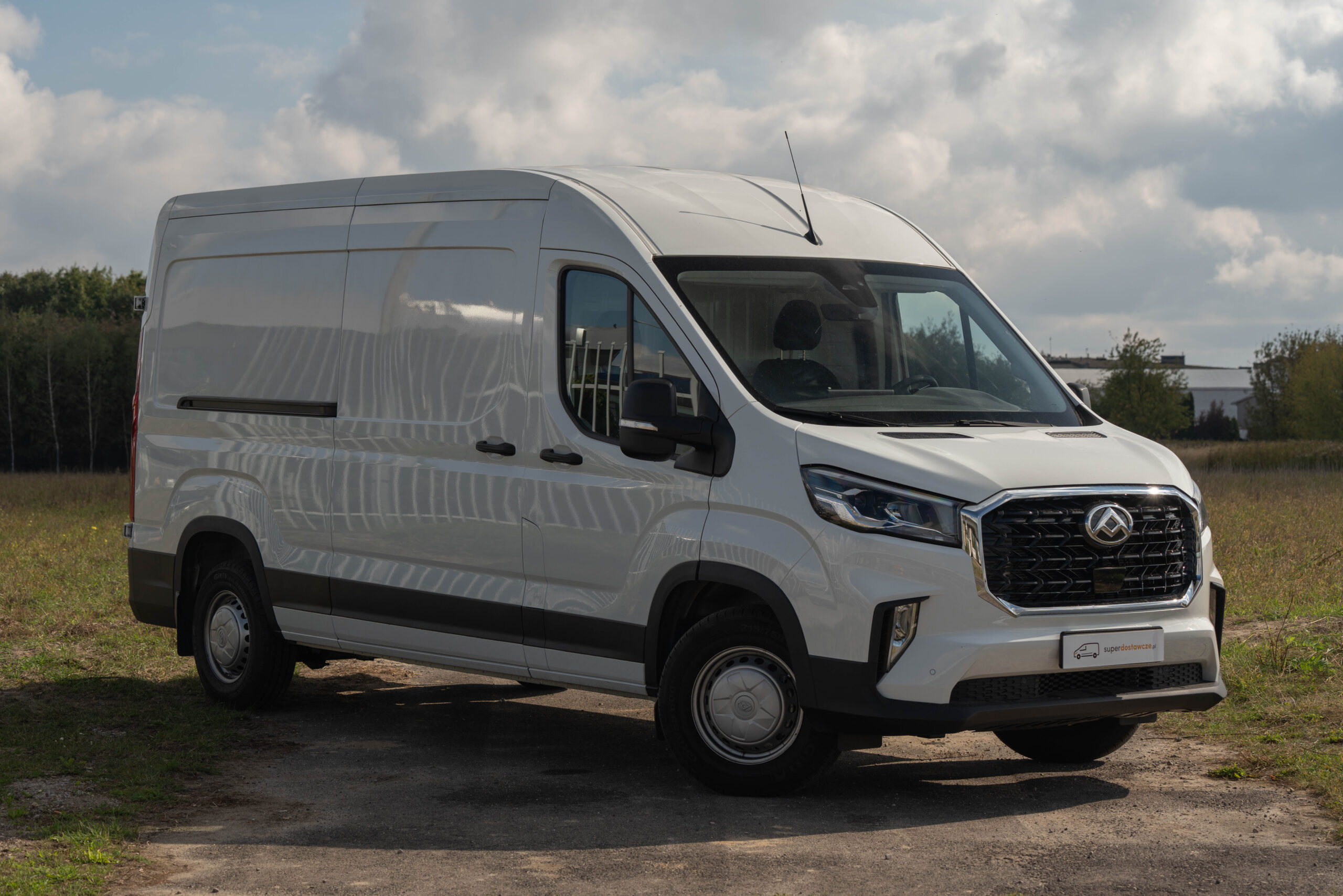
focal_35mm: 73
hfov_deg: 27.7
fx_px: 2723
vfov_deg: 18.7
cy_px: 448
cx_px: 672
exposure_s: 1/200
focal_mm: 73
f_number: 6.3
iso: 100
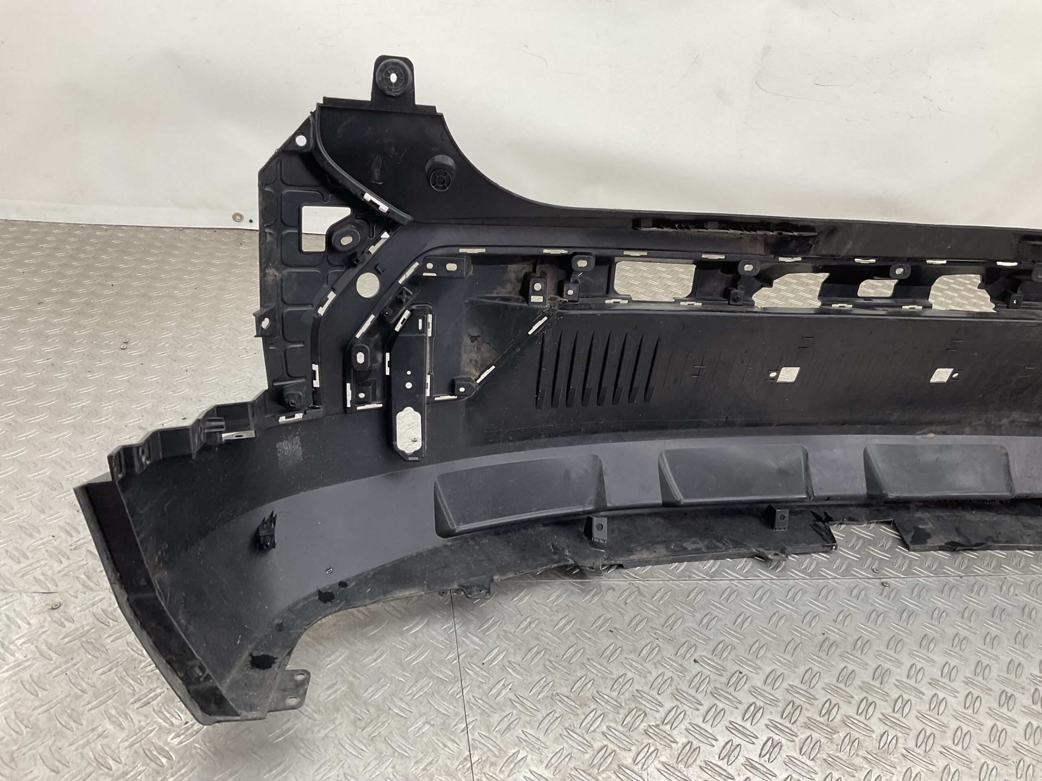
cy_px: 390
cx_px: 521
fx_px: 873
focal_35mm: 29
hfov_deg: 61.7
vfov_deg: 48.2
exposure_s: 1/120
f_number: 1.8
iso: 40
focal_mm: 3
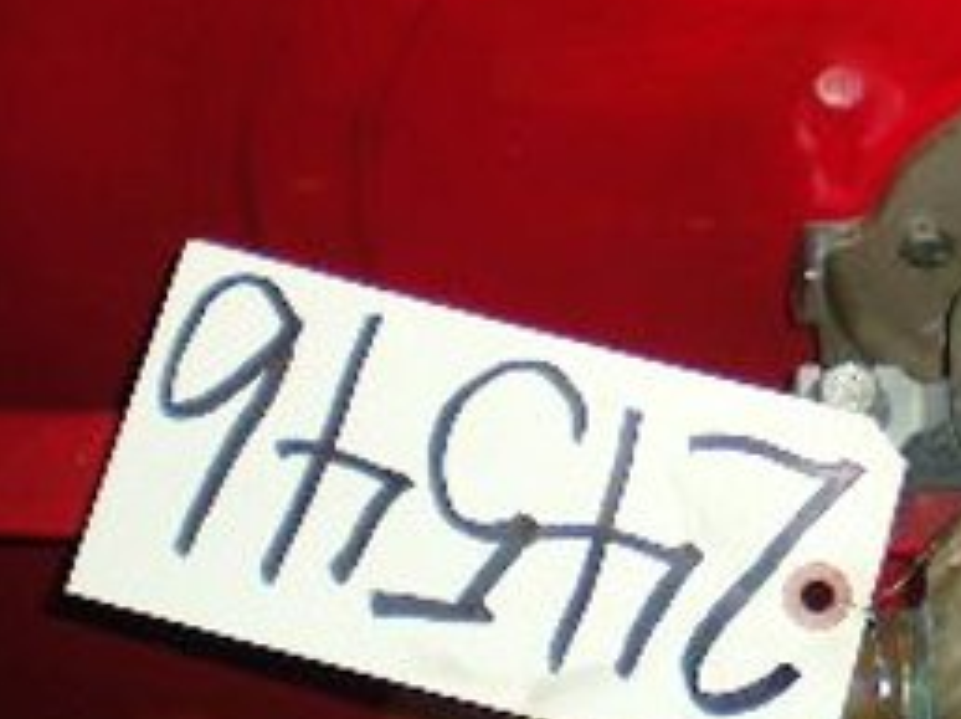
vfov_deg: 12.5
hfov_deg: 16.0
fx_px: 3273
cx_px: 1162
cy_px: 164
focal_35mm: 118
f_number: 3.1
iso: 64
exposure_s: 1/60
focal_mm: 6.3
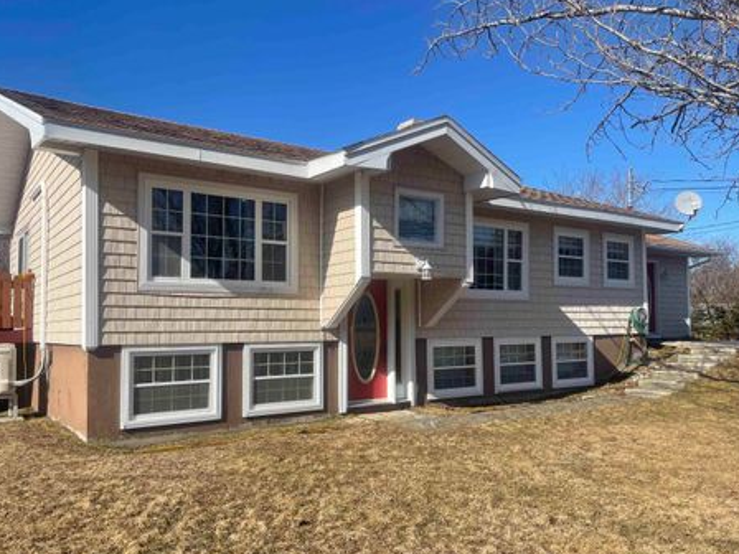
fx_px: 619
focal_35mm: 29
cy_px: 306
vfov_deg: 48.2
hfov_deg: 61.6
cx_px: 351
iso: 32
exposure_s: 1/3205
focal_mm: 4.2
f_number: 1.6
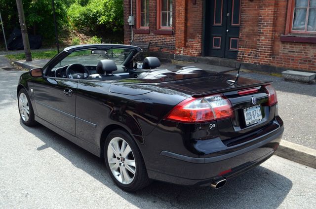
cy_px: 104
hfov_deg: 57.3
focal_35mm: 33
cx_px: 158
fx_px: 289
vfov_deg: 39.8
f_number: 7.1
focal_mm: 22
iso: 200
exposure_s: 1/200
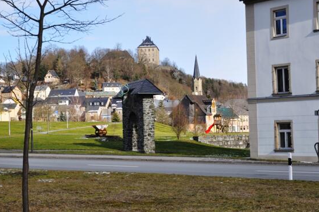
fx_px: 602
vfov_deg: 20.0
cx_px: 166
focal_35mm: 68
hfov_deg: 29.7
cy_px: 109
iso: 400
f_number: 11
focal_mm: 38
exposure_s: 1/400
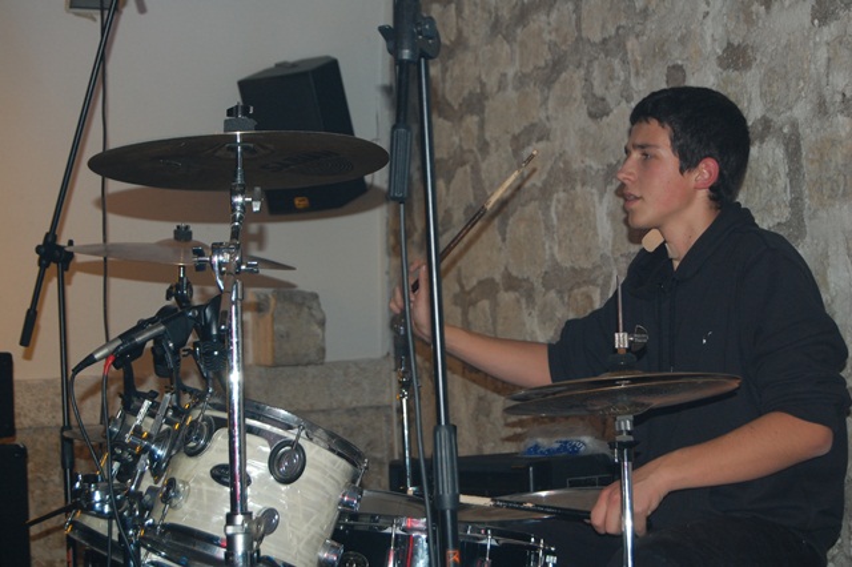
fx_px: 1703
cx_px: 426
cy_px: 284
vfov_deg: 18.9
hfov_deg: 28.1
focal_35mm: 72
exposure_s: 1/60
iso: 400
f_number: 5.6
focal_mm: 48
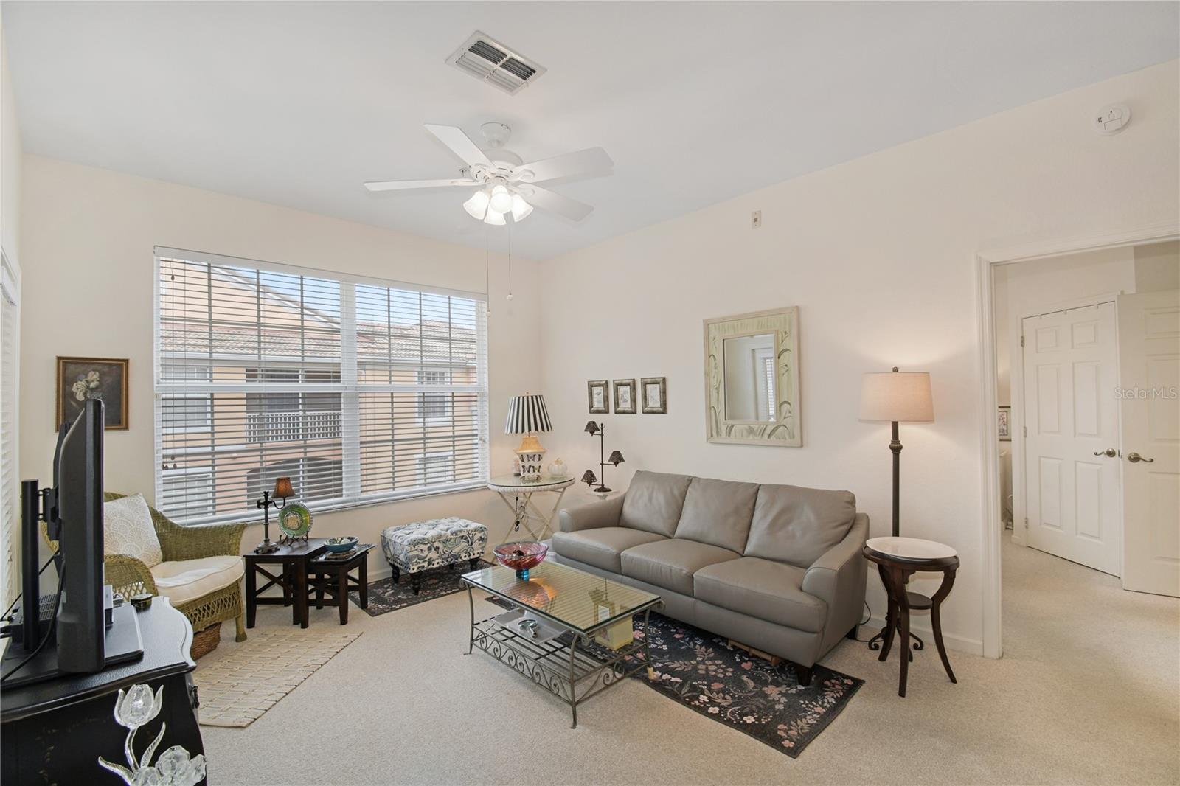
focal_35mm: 15
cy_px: 393
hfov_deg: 100.4
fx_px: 492
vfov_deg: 77.3
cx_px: 590
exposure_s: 1/3
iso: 100
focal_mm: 10
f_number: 9
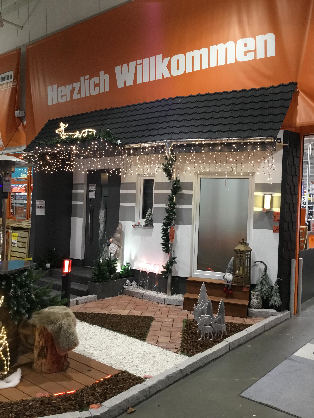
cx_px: 157
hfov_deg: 45.4
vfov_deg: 58.4
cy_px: 209
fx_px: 375
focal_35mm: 31
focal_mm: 3.3
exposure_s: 1/33
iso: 125
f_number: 2.4
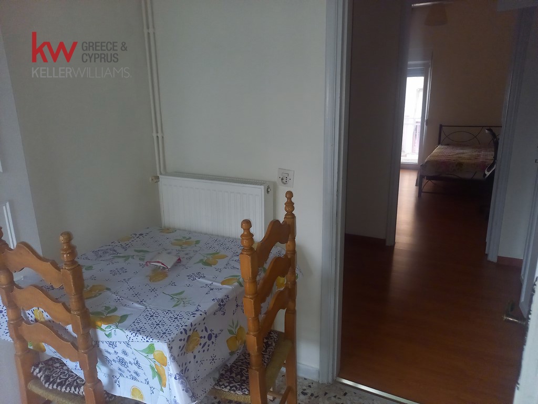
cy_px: 202
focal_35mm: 25
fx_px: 389
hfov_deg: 69.4
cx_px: 269
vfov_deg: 54.9
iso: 400
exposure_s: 1/50
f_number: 1.8
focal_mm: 4.65
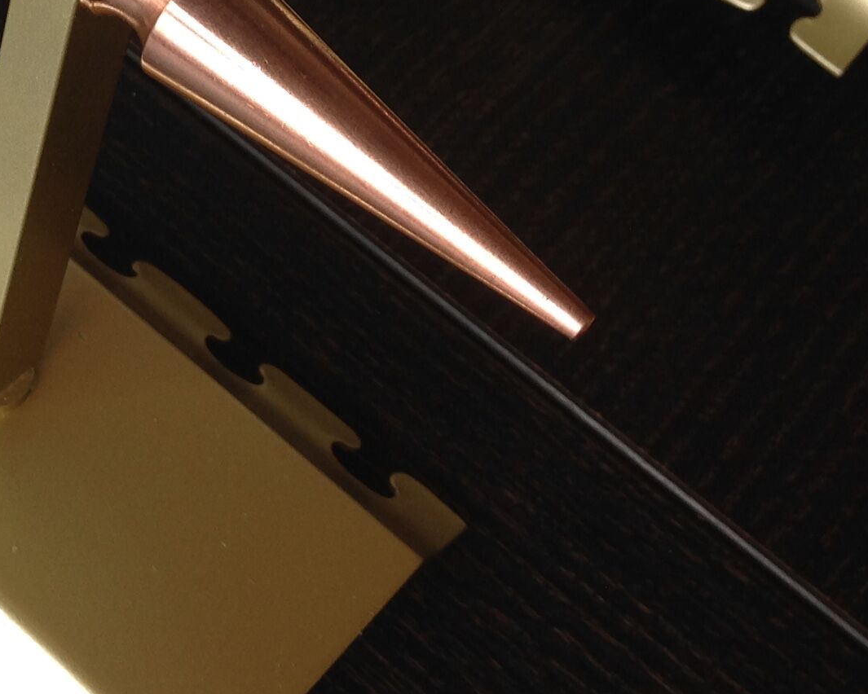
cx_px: 62
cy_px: 76
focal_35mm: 83
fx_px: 2132
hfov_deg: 22.4
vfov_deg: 18.2
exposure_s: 1/30
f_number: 2.4
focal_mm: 4.28
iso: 50
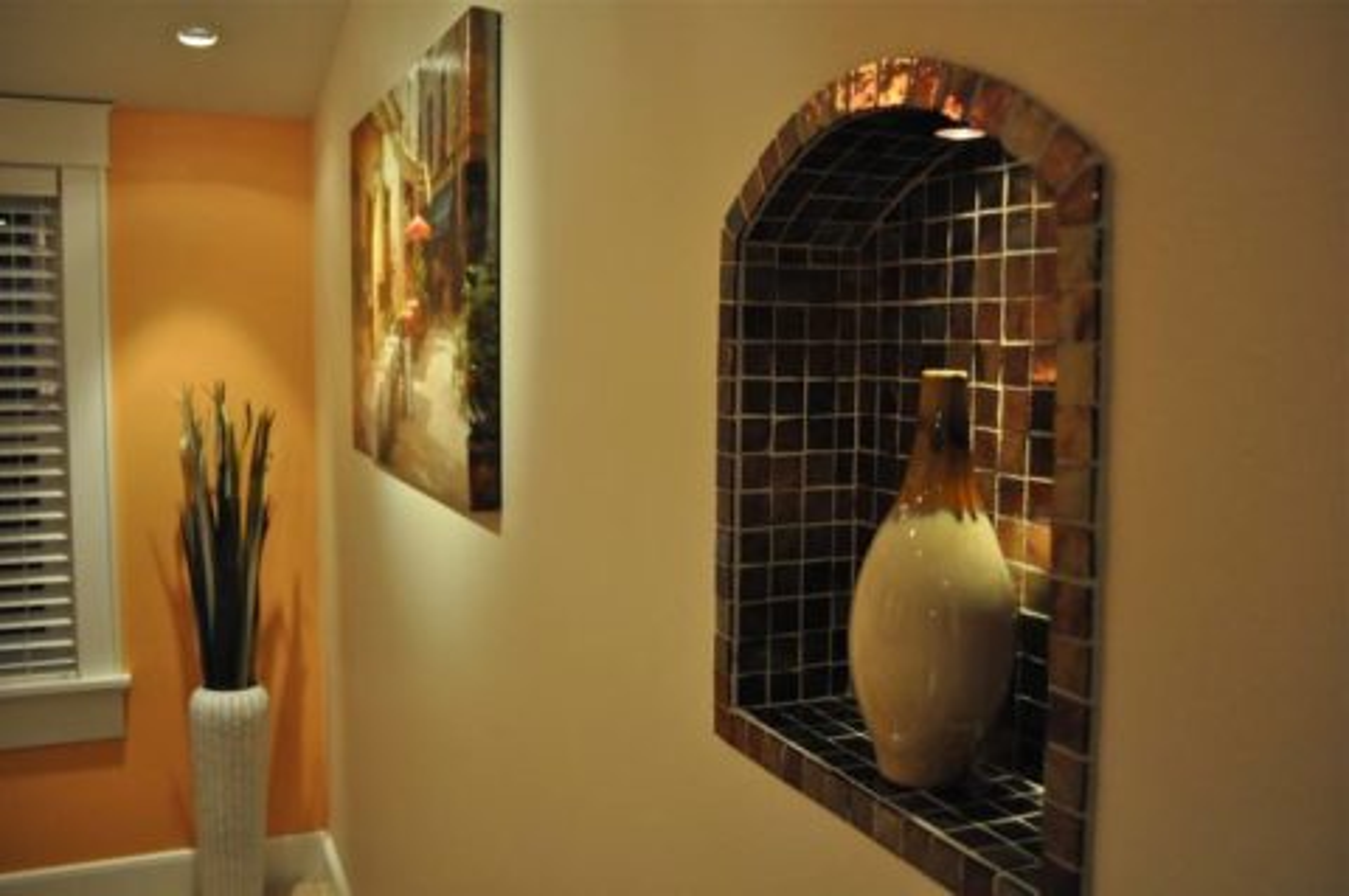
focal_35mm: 30
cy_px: 448
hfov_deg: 62.0
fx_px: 1123
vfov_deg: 43.5
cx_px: 674
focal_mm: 20
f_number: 3.8
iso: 1250
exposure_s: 1/30
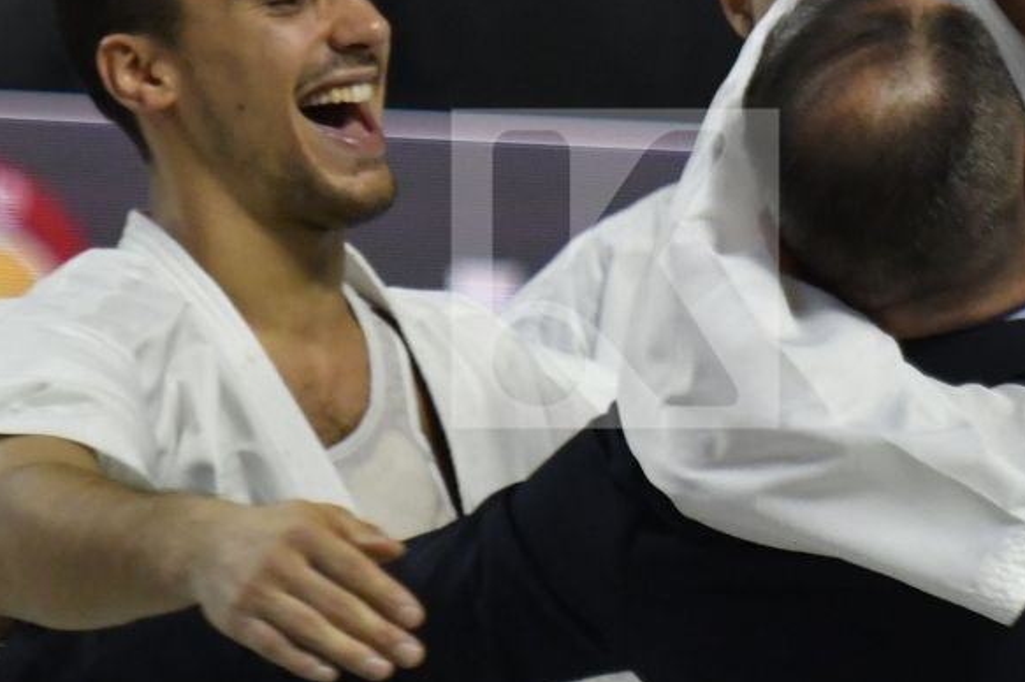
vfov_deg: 1.6
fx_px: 23731
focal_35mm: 834
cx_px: 1211
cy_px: 269
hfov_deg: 2.5
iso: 1250
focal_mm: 180
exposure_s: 1/800
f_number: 4
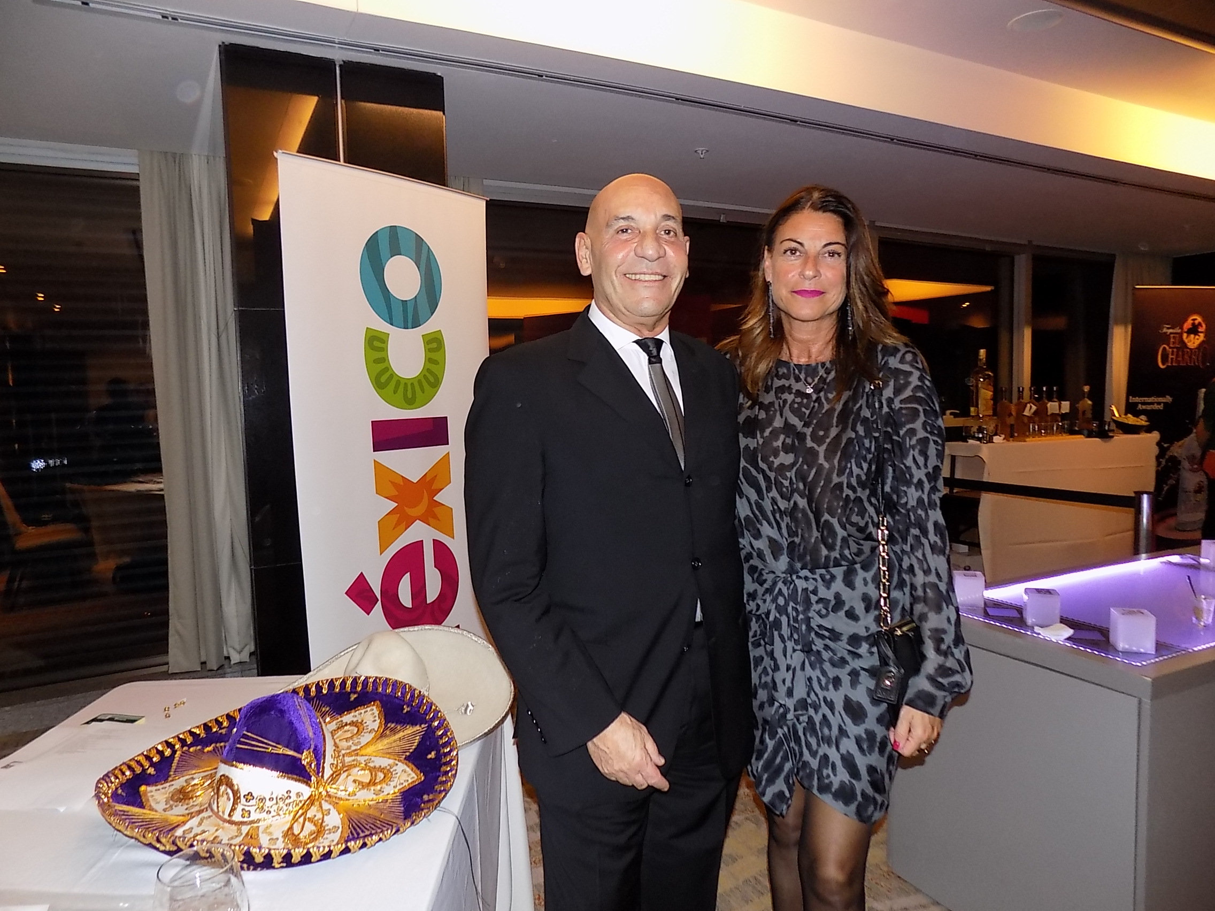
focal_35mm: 23
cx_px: 608
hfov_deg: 73.9
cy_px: 456
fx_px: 807
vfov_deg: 58.9
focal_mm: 4
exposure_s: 1/30
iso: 200
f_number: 3.1
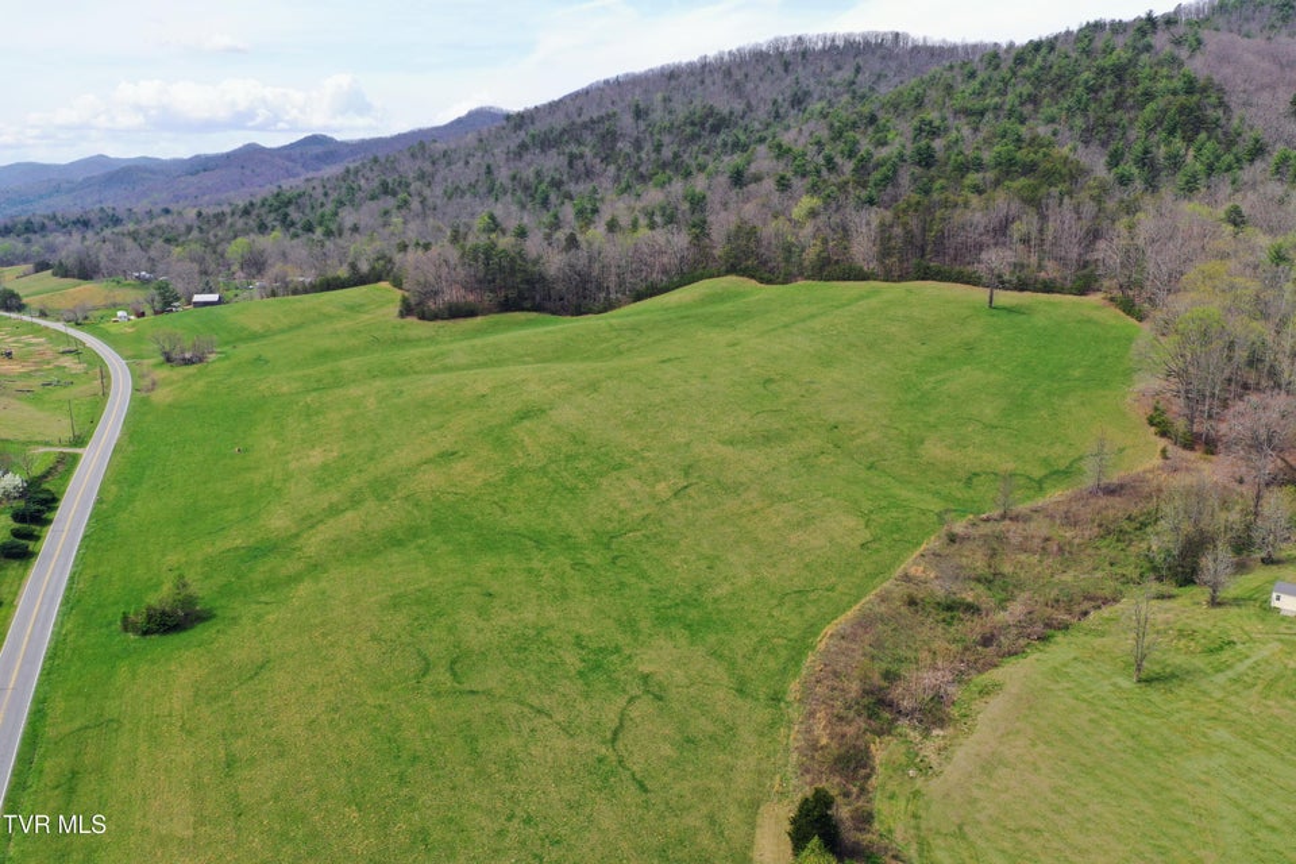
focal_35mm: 28
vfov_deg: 46.4
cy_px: 432
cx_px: 648
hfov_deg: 65.5
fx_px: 1008
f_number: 5
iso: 100
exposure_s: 1/200
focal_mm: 10.26
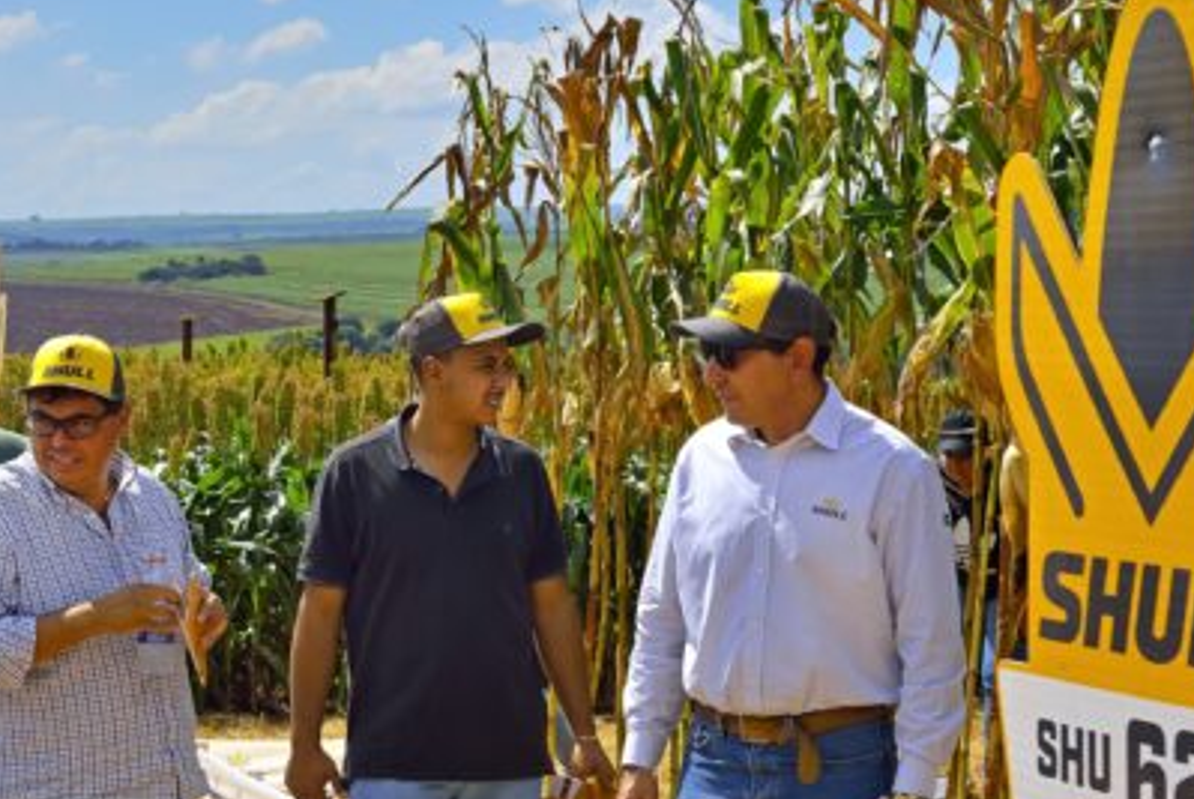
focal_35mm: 100
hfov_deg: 20.3
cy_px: 498
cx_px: 323
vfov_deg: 13.7
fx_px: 3320
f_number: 9.5
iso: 100
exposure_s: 1/250
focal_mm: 52
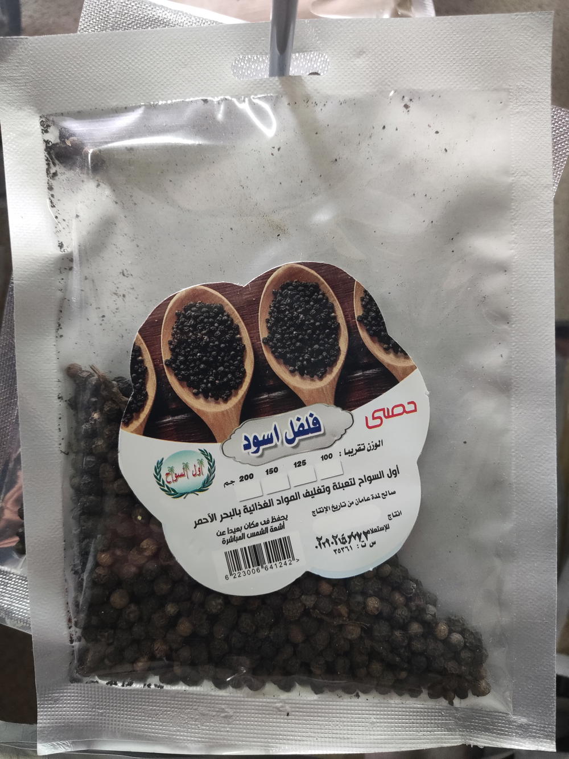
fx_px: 548
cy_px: 380
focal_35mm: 25
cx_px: 284
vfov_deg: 69.4
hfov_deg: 54.9
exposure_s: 1/50
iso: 637
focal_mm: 4.71
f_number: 1.79
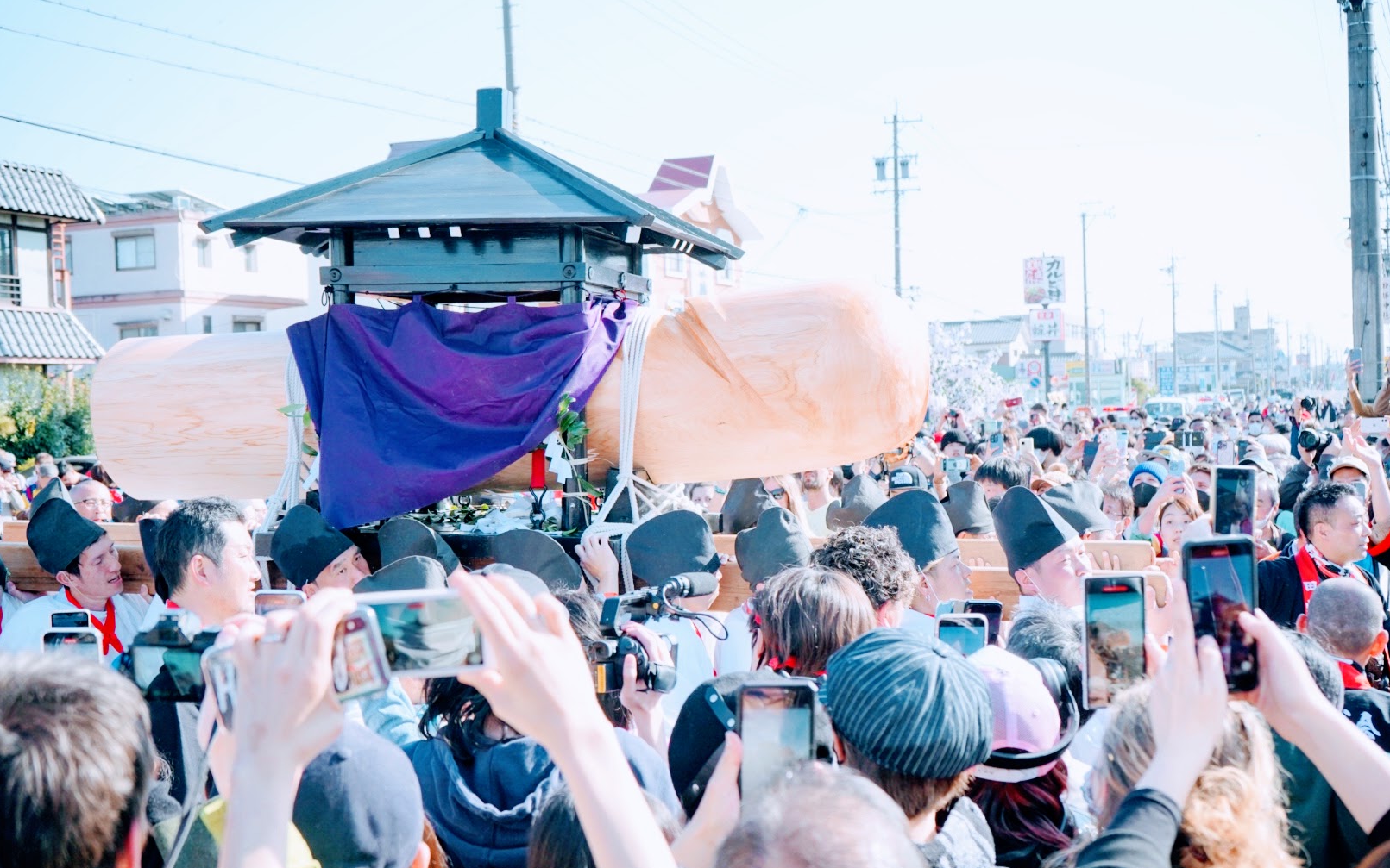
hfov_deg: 45.3
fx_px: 1667
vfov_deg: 29.2
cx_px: 695
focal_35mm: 44
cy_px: 450
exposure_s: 1/800
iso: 500
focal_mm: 43
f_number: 5.6
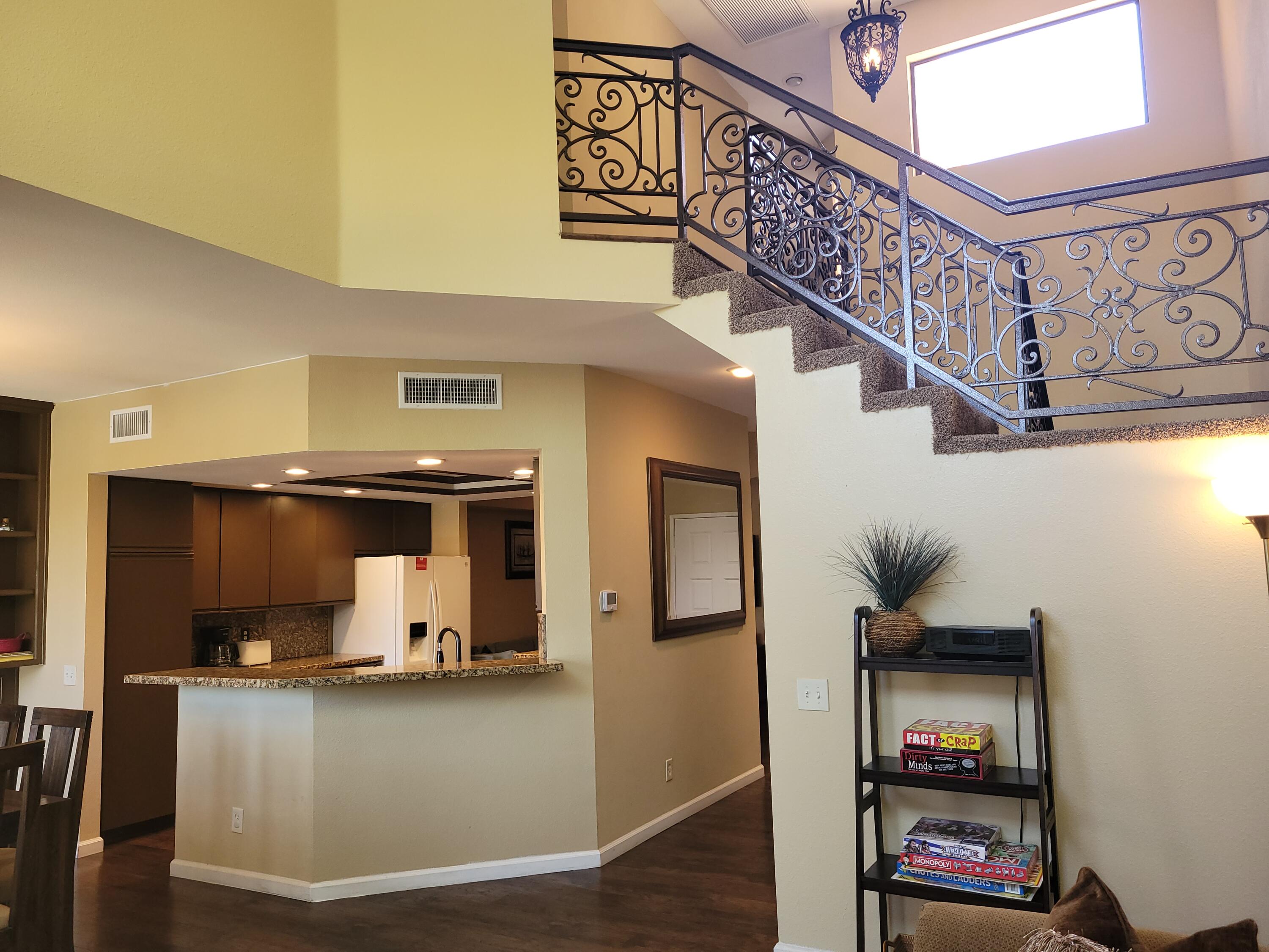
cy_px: 476
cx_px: 634
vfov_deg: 53.1
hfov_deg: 67.3
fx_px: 953
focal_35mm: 26
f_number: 1.8
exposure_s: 1/60
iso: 100
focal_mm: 5.4
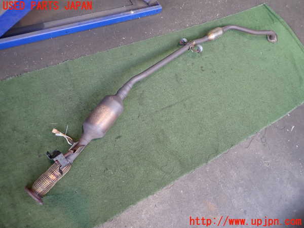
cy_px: 114
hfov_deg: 69.4
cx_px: 152
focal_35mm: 25
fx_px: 220
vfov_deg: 54.9
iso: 200
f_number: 2
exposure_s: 1/80
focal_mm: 4.5
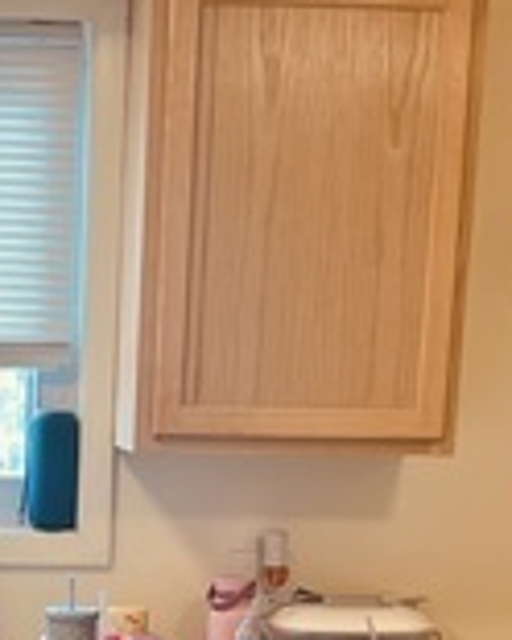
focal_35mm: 105
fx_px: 1989
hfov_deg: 14.4
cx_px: -21
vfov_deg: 17.3
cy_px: 809
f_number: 1.5
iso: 125
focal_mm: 5.7
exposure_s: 1/120
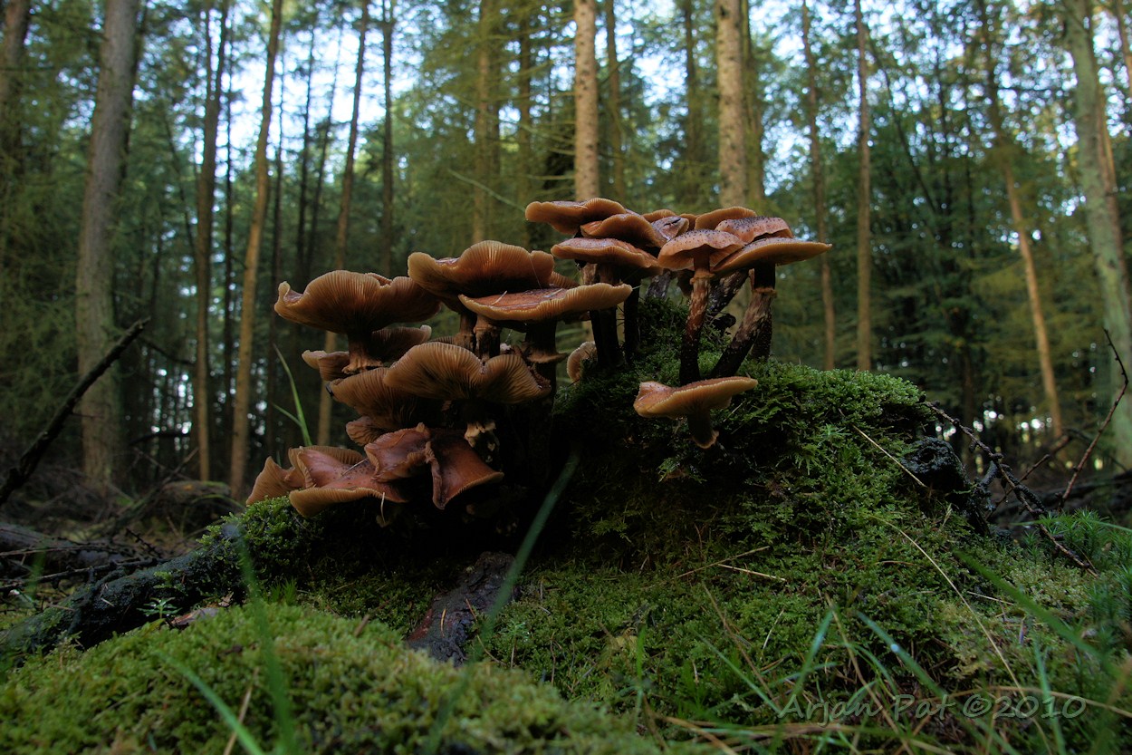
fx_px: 755
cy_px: 378
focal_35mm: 24
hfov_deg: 73.8
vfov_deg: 53.1
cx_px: 566
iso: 200
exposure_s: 1/25
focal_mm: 16
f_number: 5.6
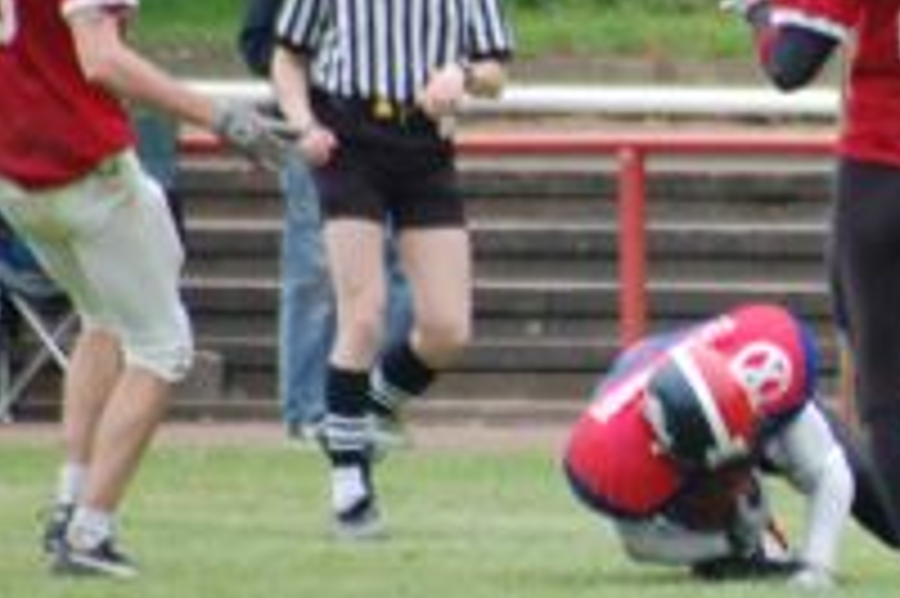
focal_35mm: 1017
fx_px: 25403
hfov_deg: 2.0
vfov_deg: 1.3
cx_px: 943
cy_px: 378
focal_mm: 300
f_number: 5.6
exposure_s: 1/250
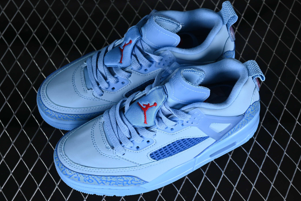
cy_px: 102
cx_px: 154
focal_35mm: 77
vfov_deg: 17.7
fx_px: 644
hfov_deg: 26.3
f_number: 7.1
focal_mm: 50
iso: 160
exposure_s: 1/80
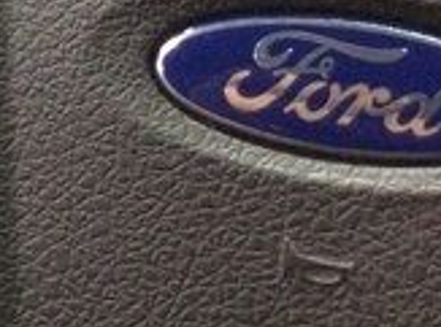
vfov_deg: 11.6
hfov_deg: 14.7
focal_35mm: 126
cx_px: -203
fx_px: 1599
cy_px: 27
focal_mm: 3.3
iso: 250
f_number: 2.4
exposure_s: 1/20
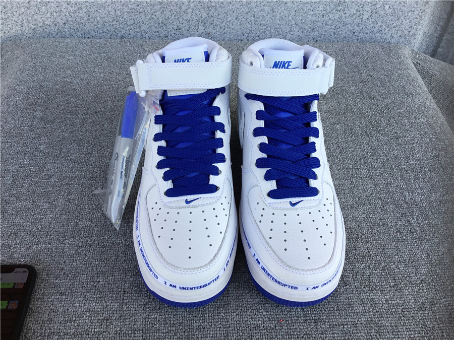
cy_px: 170
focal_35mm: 31
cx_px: 227
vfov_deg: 45.4
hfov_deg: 58.4
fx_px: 407
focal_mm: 3.3
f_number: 2.4
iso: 25
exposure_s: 1/321
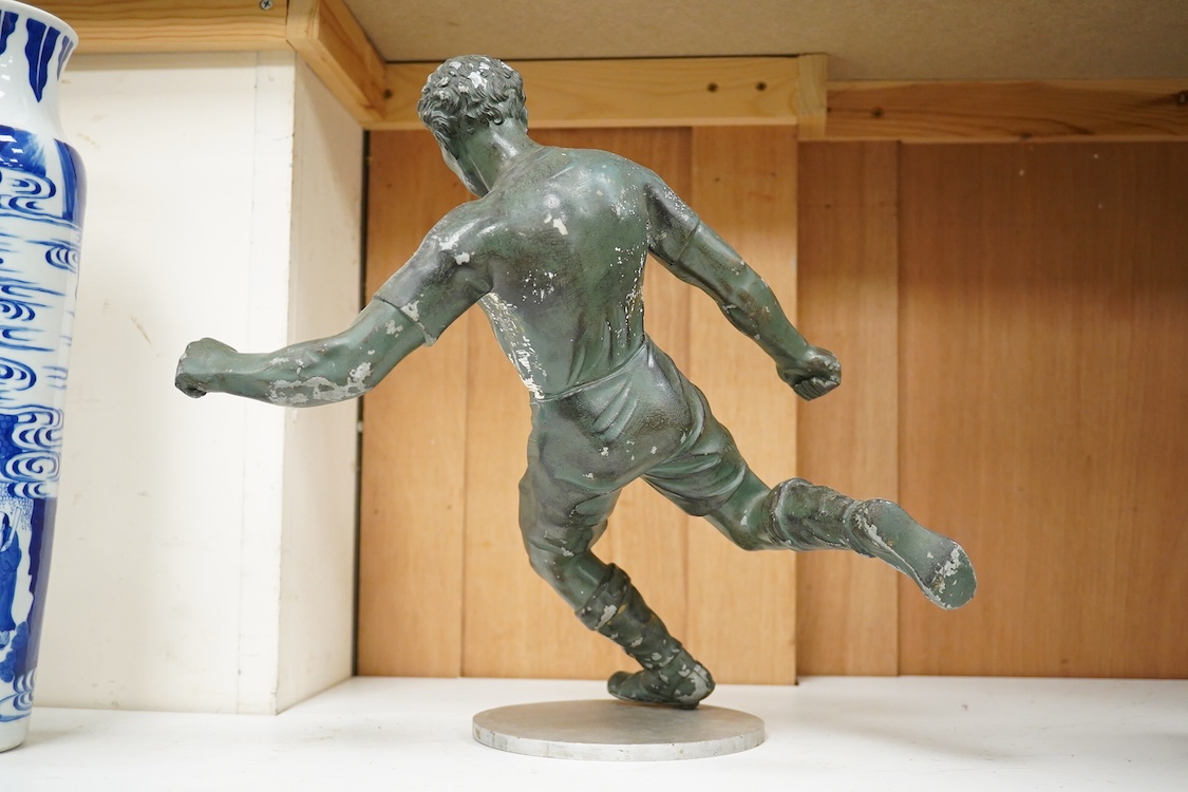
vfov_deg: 29.9
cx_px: 594
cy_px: 396
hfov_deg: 43.6
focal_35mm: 45
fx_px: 1485
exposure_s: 1/160
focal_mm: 30
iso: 2500
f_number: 5.6
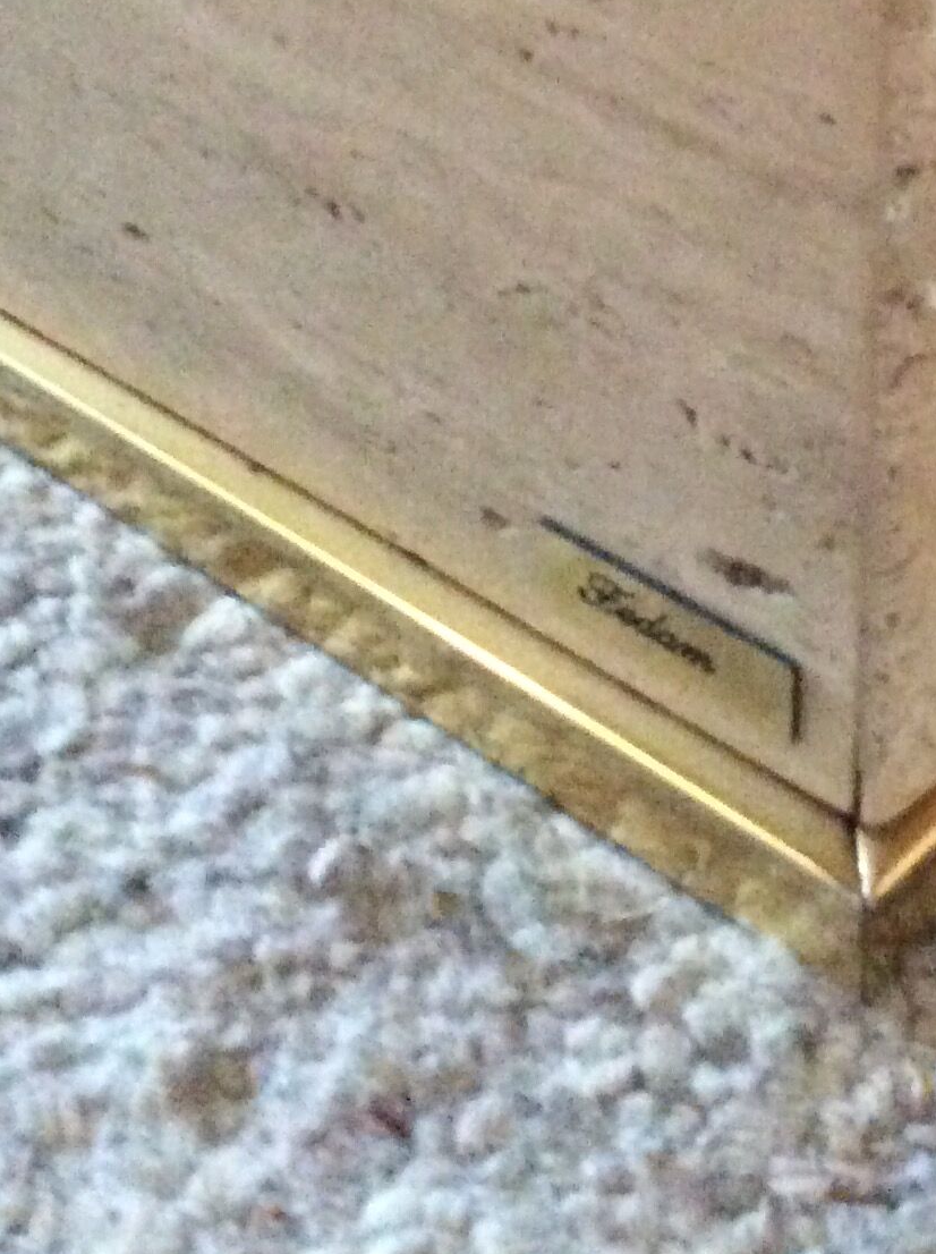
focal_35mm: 75
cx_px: 986
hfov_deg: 18.9
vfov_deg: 25.0
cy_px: 59
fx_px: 2711
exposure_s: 1/17
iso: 500
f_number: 2.4
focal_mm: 3.3
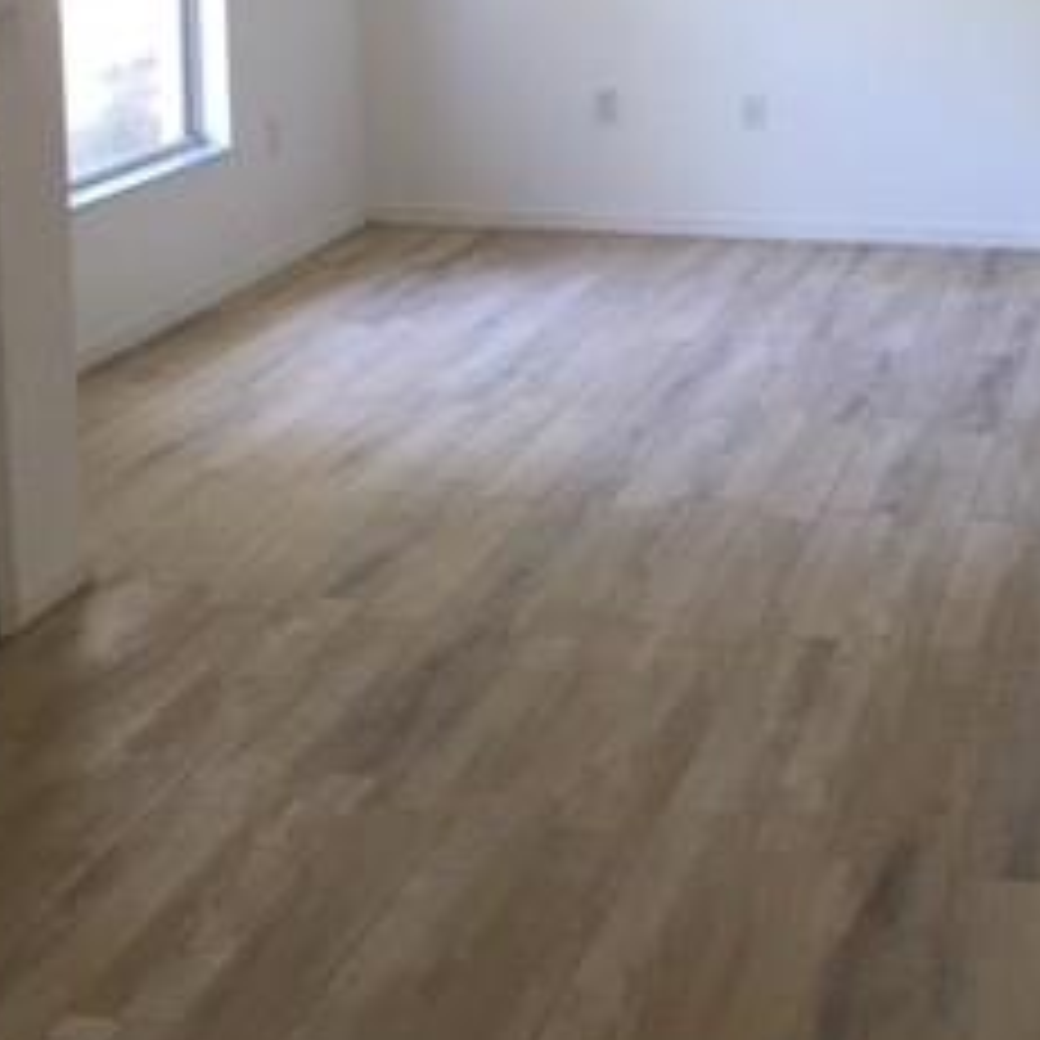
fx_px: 2413
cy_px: 167
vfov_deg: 23.8
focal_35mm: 71
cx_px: 509
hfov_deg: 24.3
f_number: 2.2
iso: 80
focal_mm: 4.15
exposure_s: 1/30
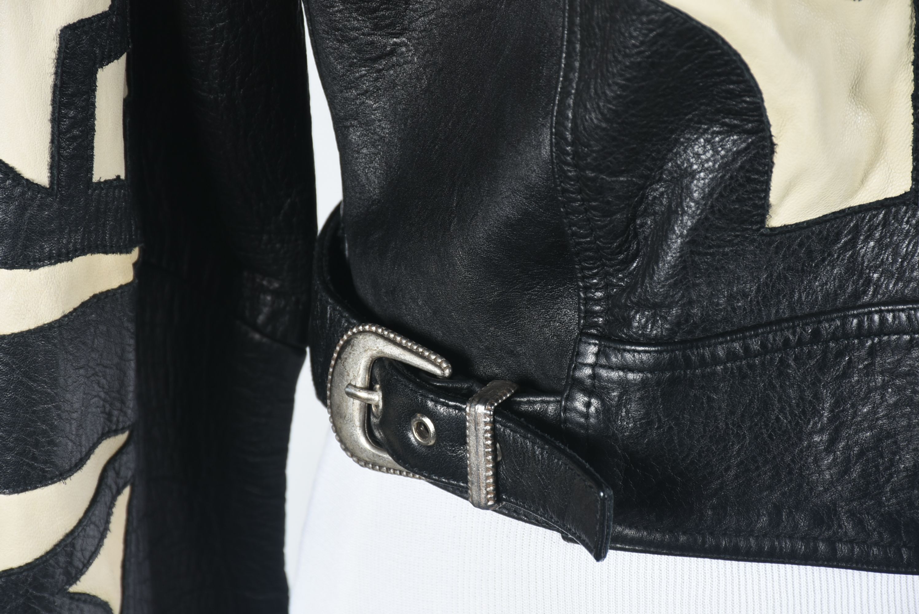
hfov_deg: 9.8
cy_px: 307
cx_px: 460
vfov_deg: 6.6
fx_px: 5365
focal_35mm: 210
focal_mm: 140
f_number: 10
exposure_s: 1/125
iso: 200
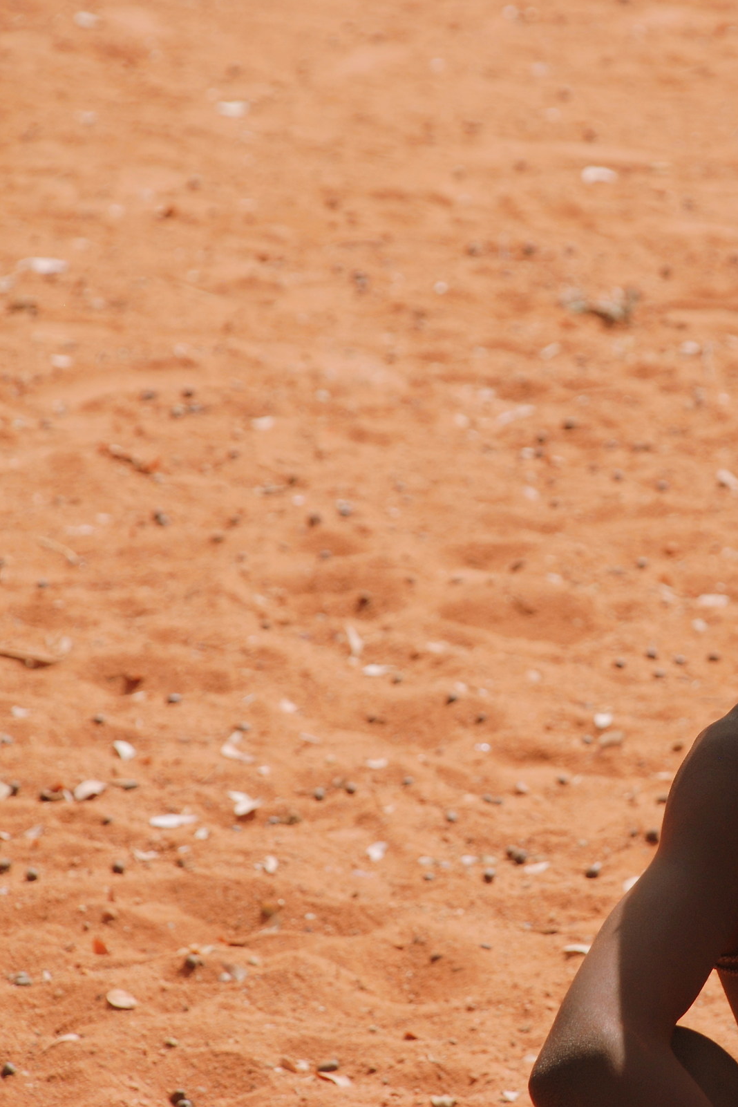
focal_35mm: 252
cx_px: 707
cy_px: 553
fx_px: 7748
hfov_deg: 5.4
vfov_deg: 8.2
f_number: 5.6
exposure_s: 1/400
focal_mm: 112
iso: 200
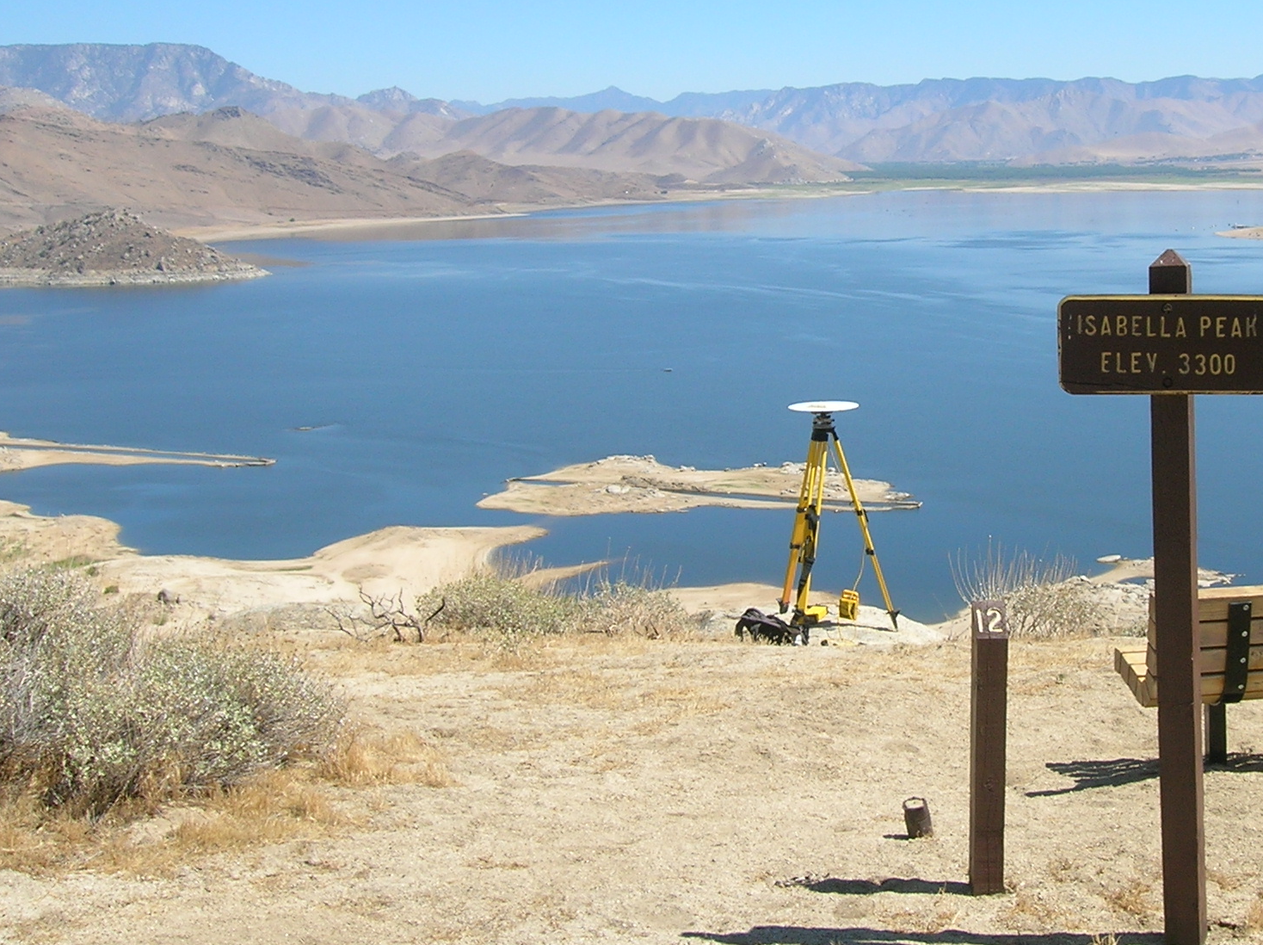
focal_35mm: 53
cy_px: 346
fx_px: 1932
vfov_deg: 27.4
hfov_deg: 35.5
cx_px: 918
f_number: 4.9
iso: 50
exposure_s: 1/406
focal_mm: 5.7
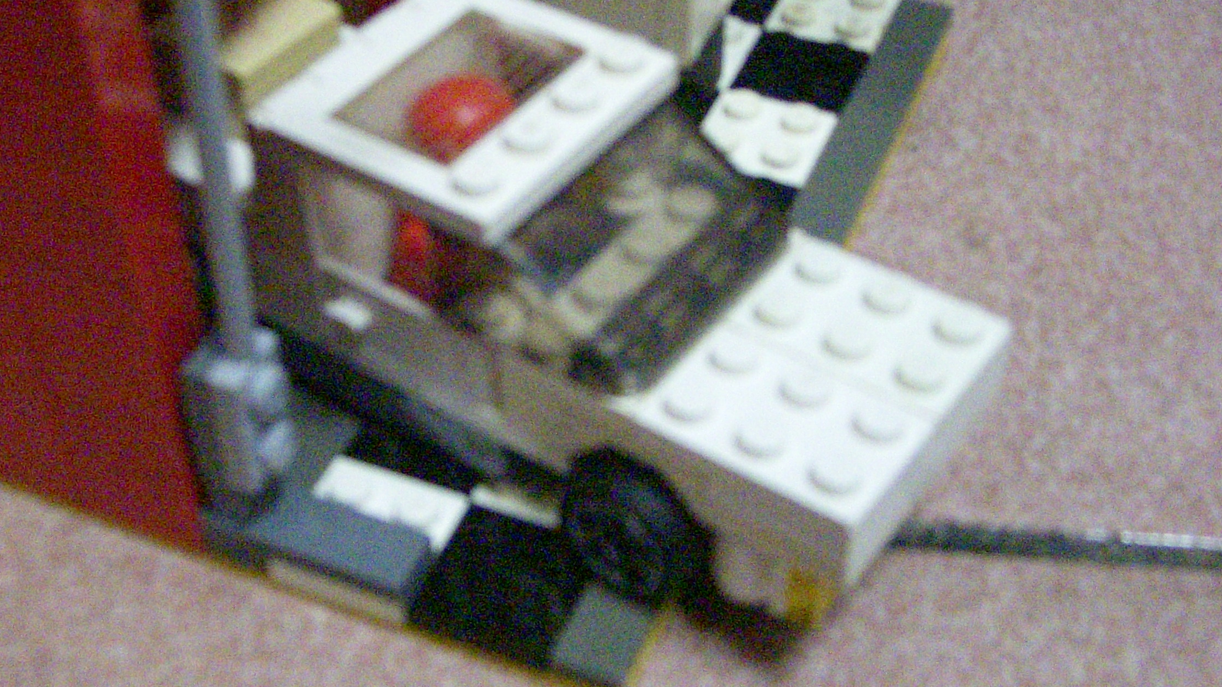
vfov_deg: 21.1
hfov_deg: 36.4
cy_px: 347
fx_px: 1847
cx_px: 472
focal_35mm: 57
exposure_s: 1/50
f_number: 3.3
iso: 1600
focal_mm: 6.3
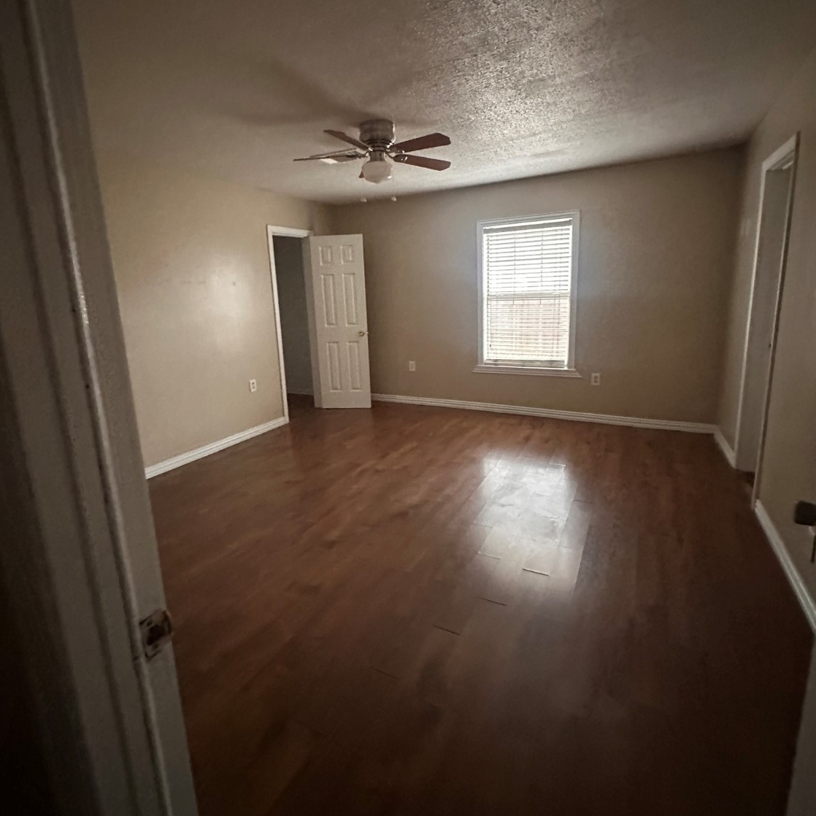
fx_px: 453
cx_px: 401
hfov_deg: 84.0
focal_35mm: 17
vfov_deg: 83.8
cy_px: 374
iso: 1250
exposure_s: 1/45
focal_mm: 2.22
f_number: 2.2
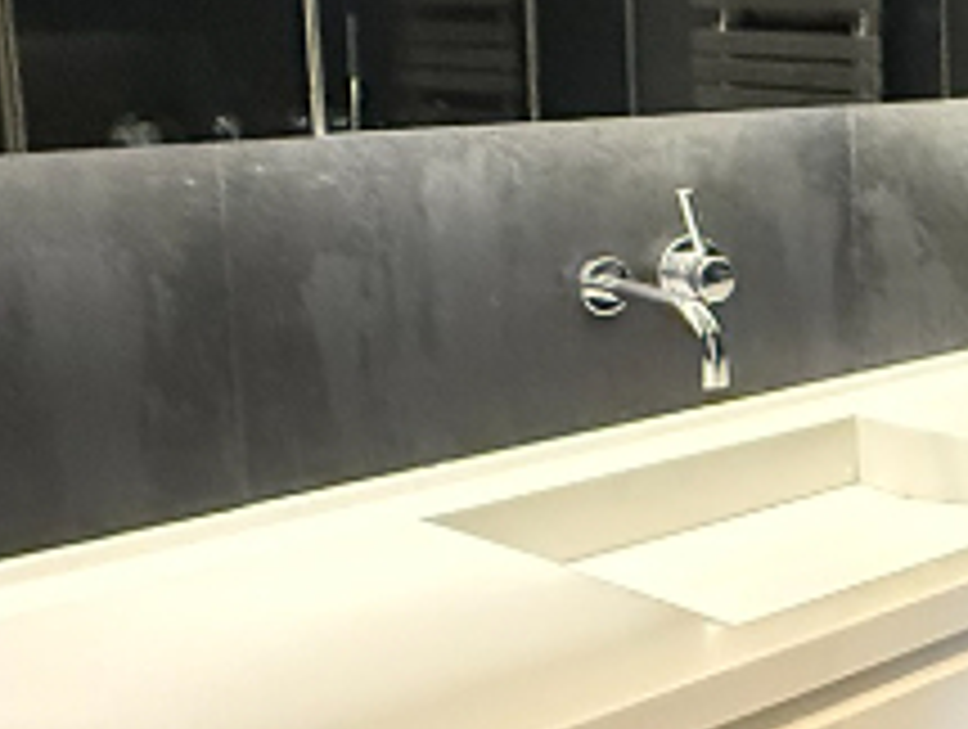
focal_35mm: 65
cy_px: 261
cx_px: 1265
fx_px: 1821
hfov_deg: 25.5
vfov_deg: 22.6
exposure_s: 1/54
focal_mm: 2.22
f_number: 2.2
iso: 1250
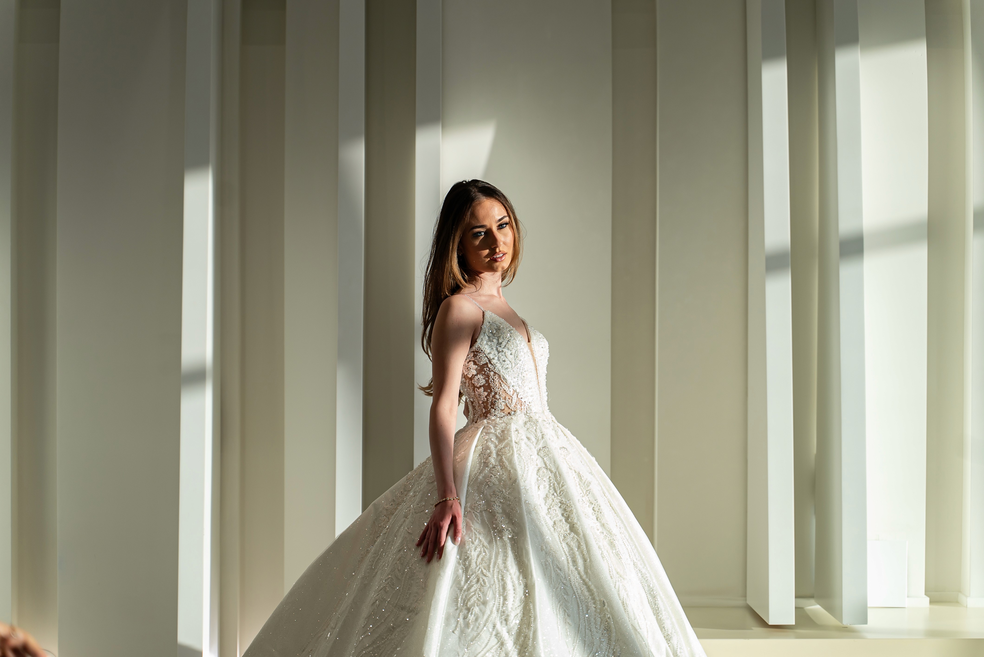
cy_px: 328
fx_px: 2051
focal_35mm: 75
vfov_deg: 18.2
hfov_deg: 27.0
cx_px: 492
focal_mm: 75
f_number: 3.5
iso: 250
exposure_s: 1/320
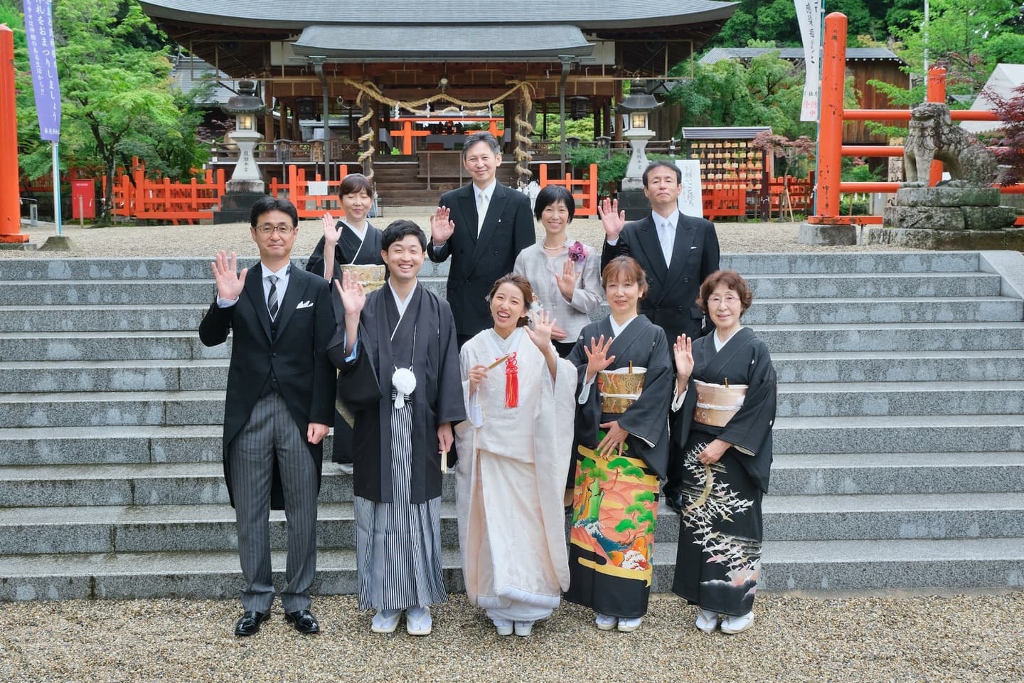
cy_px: 342
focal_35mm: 41
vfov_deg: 32.6
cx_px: 512
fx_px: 1166
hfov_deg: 47.4
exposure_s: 1/250
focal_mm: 27.5
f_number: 7.1
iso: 800
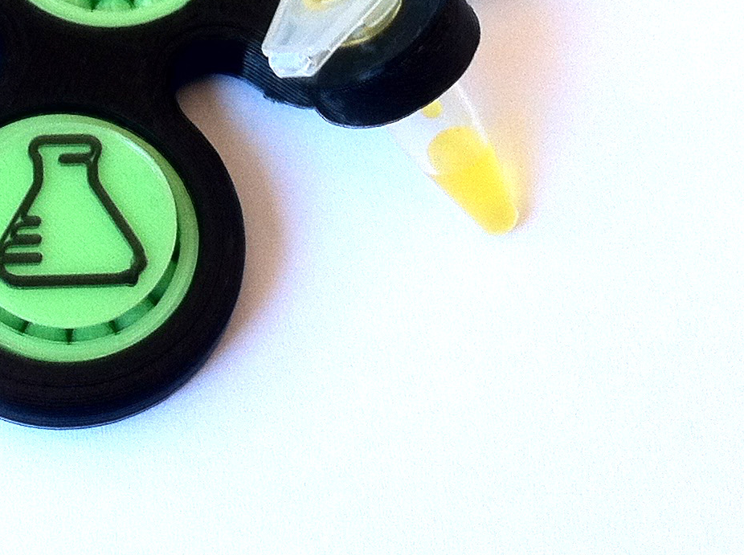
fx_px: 2102
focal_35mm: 98
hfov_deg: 19.8
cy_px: -69
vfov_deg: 14.7
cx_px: 102
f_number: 2.8
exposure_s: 1/30
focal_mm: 3.85
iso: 100
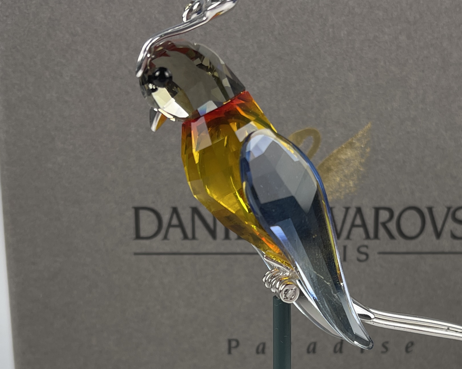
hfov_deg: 30.8
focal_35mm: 61
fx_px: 834
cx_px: 302
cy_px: 317
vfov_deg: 24.4
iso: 32
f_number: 1.6
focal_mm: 5.1
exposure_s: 1/126
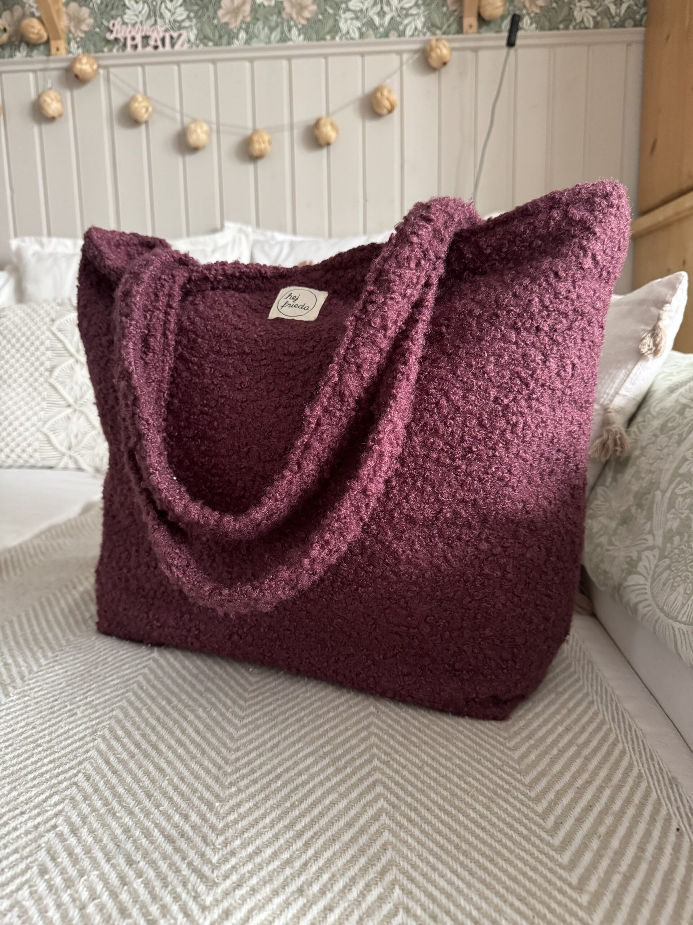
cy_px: 462
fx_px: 641
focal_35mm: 24
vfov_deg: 71.6
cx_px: 346
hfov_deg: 56.8
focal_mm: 6.76
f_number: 1.78
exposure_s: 1/58
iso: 800
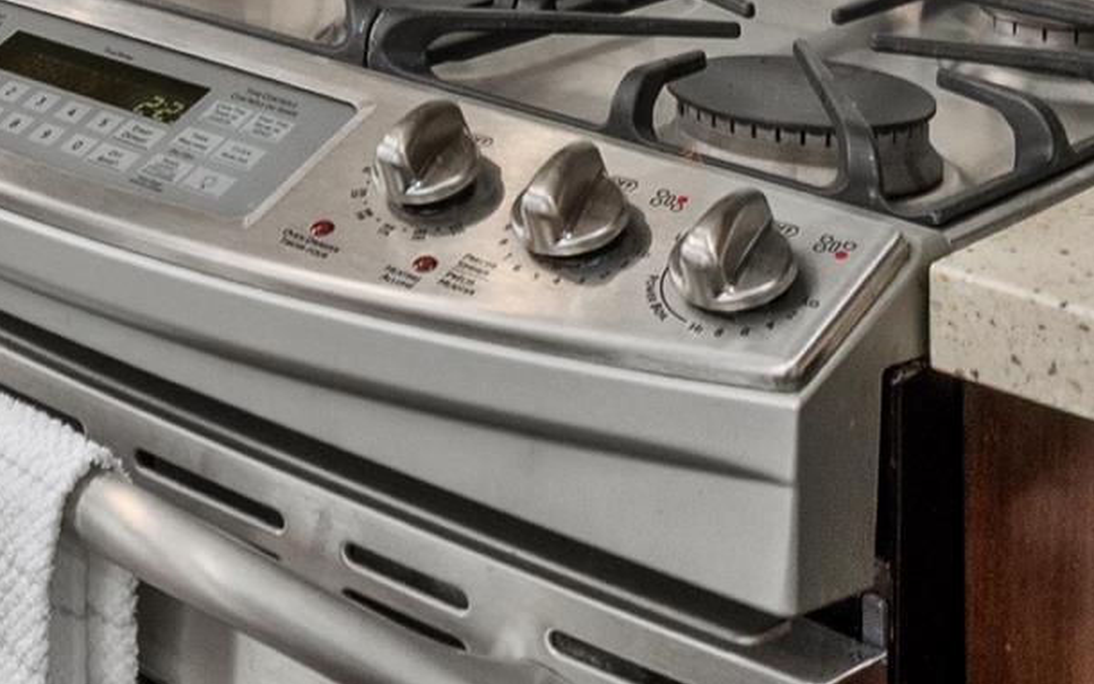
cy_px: -580
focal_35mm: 77
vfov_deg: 14.6
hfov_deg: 24.7
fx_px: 2295
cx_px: -154
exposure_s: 1/1.67
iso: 400
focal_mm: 10
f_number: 10
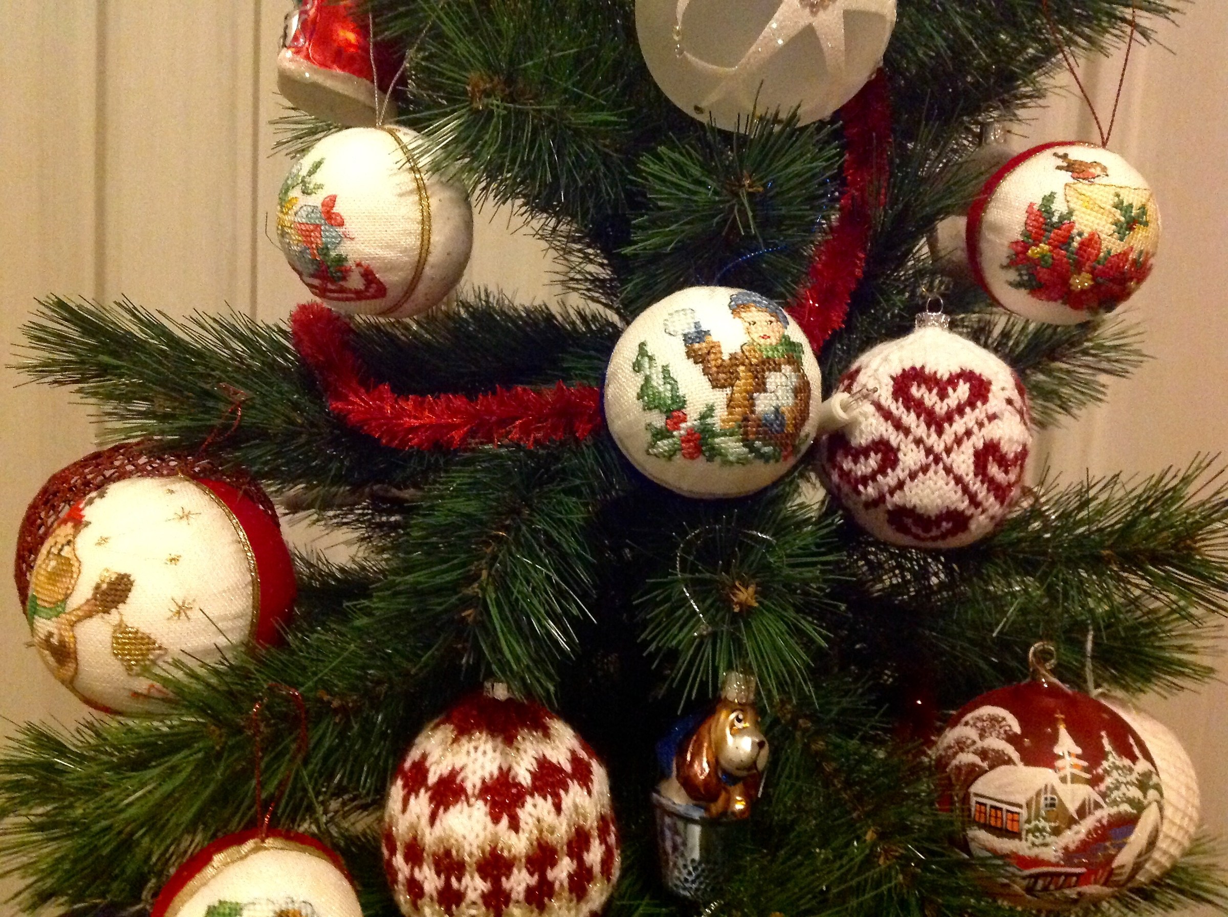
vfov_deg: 40.6
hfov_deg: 52.7
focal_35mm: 35
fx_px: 1240
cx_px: 614
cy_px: 458
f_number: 2.4
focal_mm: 4.28
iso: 800
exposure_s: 1/15
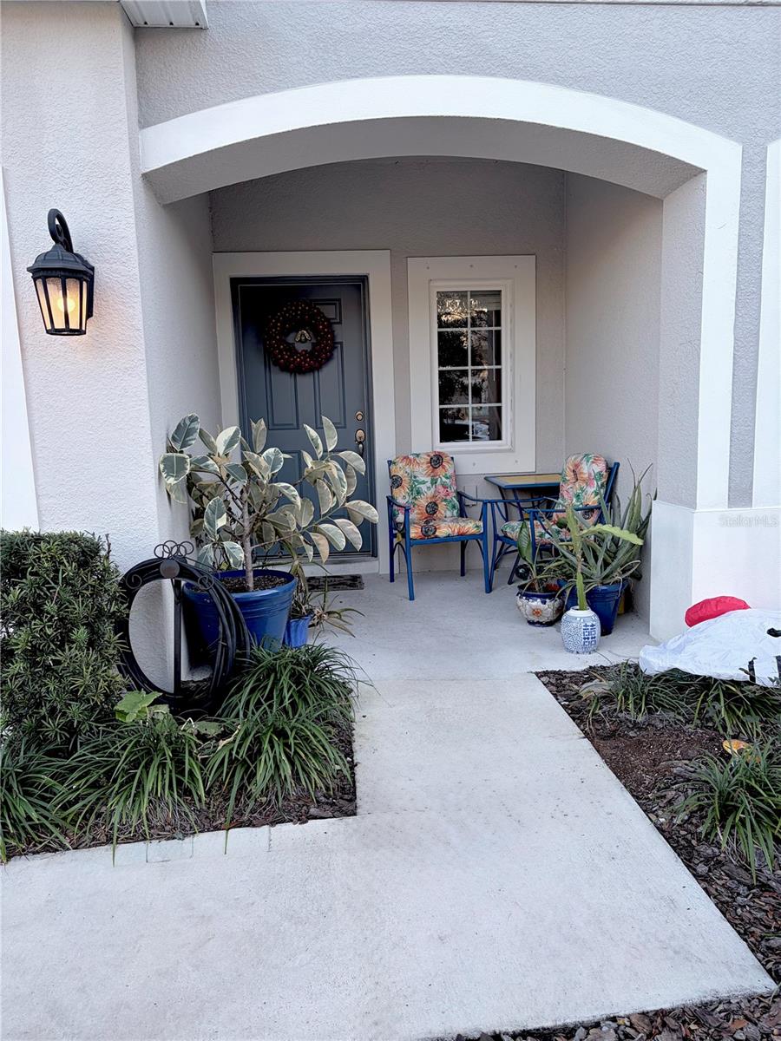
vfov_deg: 67.3
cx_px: 390
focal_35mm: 26
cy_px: 520
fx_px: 782
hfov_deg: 53.1
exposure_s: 1/186
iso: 40
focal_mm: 5.96
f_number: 1.6
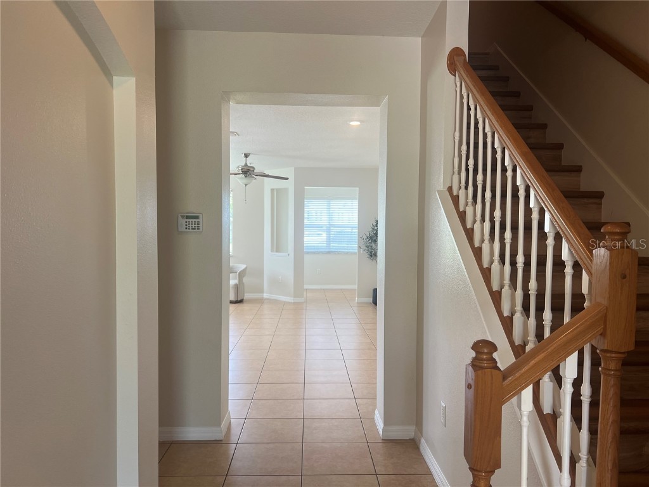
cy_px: 244
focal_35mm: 26
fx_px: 487
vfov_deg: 53.1
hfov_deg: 67.3
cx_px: 324
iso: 64
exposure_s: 1/120
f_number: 1.5
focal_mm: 5.7
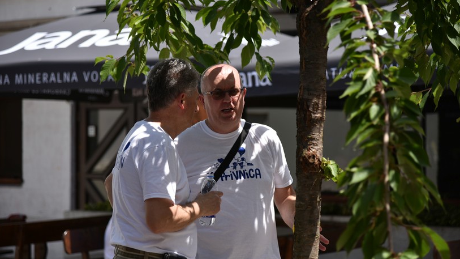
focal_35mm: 111
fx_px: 1354
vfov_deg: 10.9
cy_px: 128
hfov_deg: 19.3
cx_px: 229
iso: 320
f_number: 4
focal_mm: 105
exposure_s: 1/2000
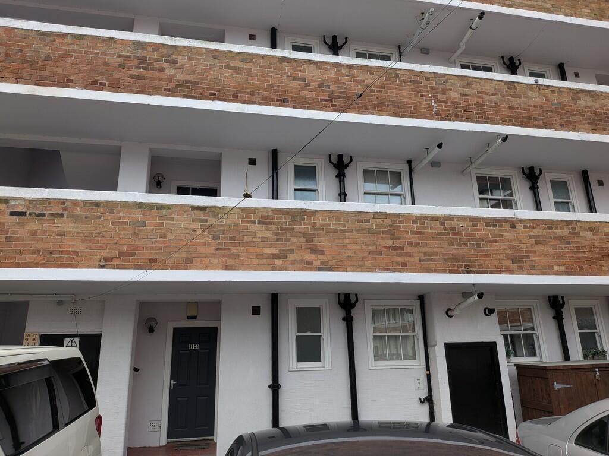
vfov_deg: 56.8
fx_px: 422
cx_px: 304
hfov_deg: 71.6
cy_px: 228
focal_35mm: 24
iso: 30
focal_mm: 4.53
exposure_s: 1/513
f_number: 1.7
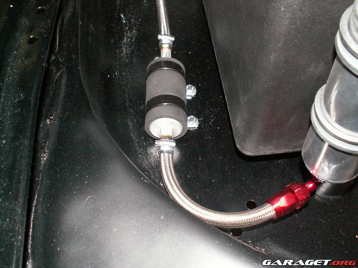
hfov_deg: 52.6
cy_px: 134
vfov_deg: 40.7
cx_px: 179
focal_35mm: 35
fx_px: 362
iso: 160
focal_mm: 5.86
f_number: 2.8
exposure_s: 1/40
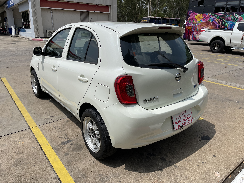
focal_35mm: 26
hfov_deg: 67.3
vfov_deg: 53.1
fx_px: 183
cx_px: 122
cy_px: 92
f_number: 1.6
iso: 32
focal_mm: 5.1
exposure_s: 1/6579
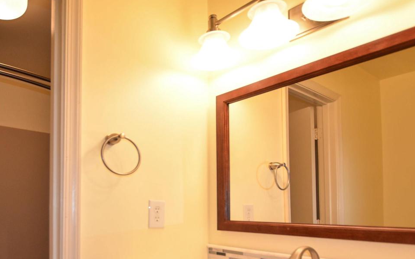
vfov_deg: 50.5
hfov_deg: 76.0
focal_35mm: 23
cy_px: 198
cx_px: 159
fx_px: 260
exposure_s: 1/125
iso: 320
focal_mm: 10
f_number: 3.5
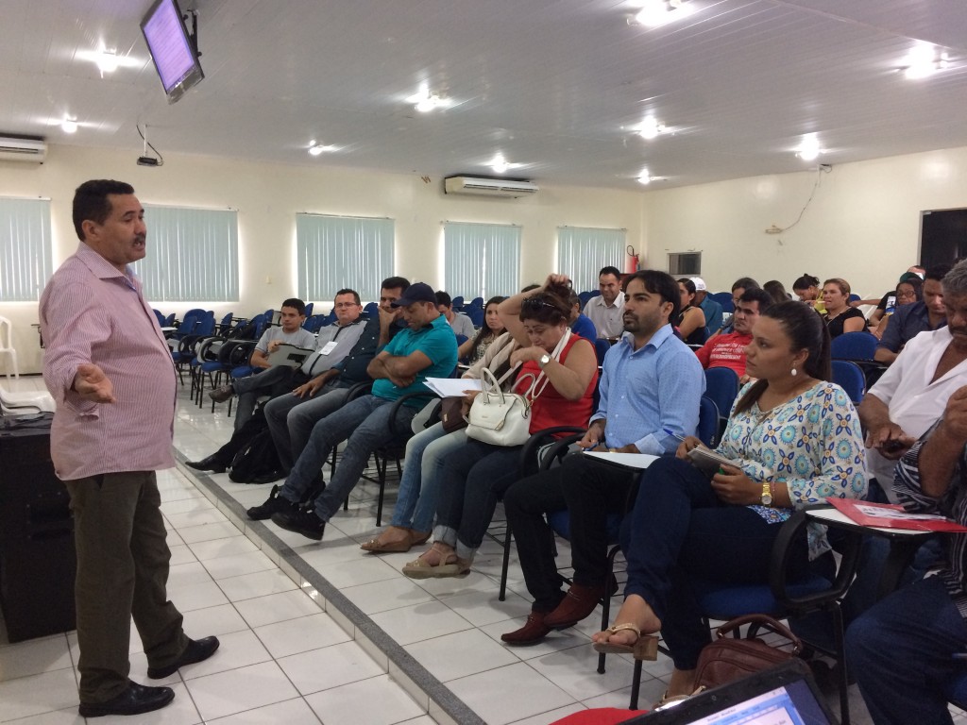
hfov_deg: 61.7
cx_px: 484
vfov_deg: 48.2
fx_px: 810
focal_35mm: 29
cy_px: 362
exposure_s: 1/30
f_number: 2.2
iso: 200
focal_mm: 4.15
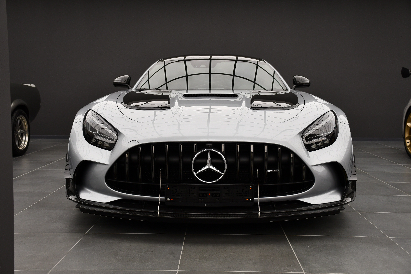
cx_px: 206
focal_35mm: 40
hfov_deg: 48.5
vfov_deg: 33.4
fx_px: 457
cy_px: 137
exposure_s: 1/250
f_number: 4.5
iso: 400
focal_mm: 27
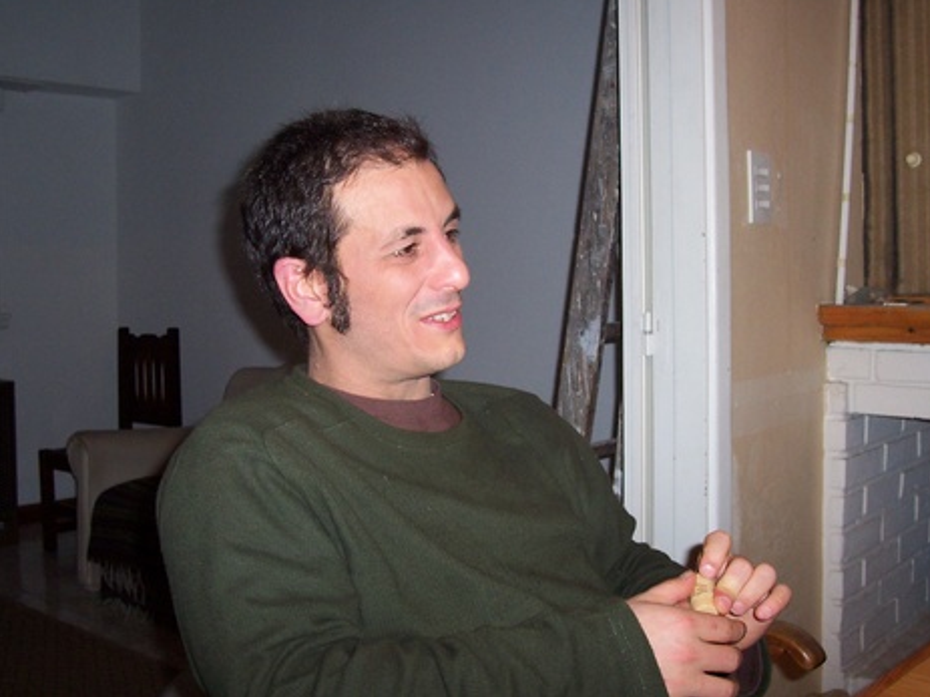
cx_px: 466
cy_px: 322
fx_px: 1074
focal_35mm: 40
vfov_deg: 35.9
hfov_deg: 46.8
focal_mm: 5.6
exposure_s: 1/60
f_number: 2.8
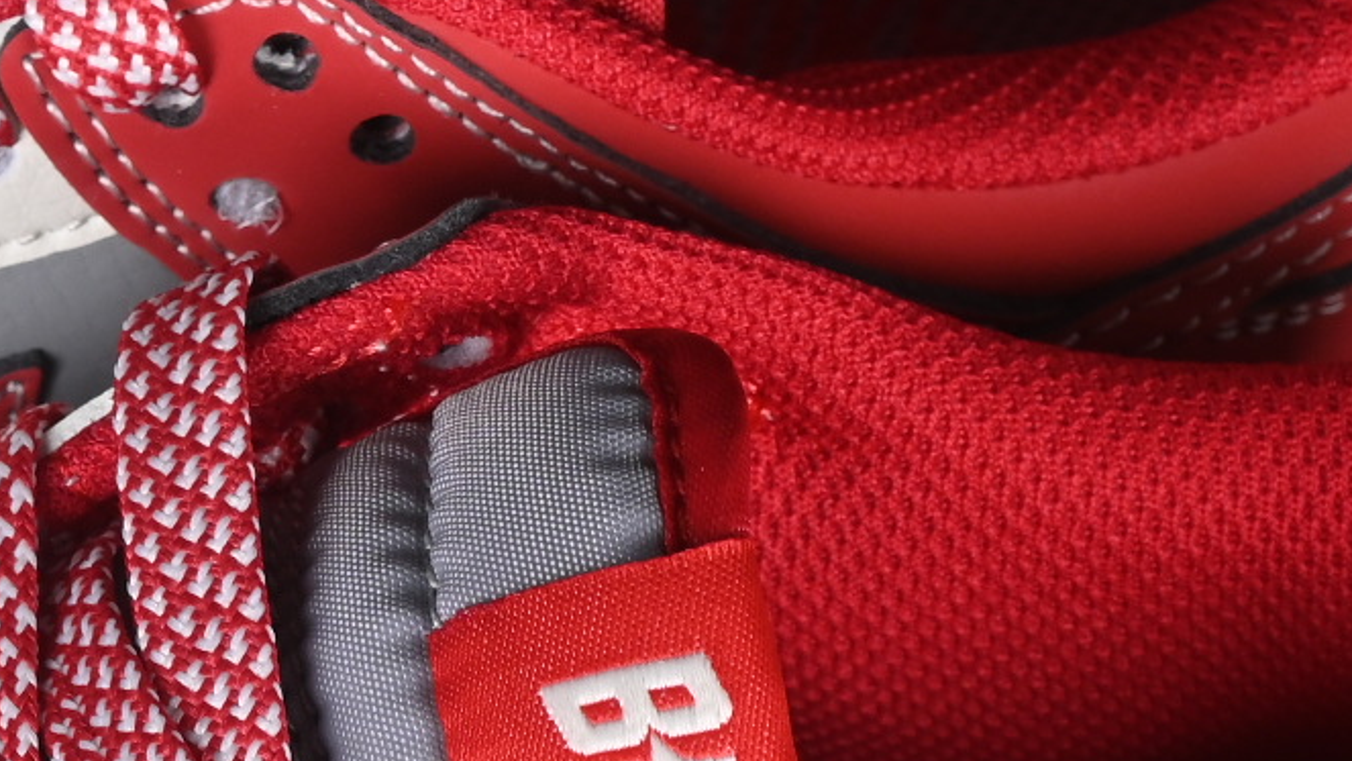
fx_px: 11831
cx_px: -77
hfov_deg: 6.5
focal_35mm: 330
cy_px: 769
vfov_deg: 3.7
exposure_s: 1/80
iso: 160
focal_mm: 50
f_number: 7.1
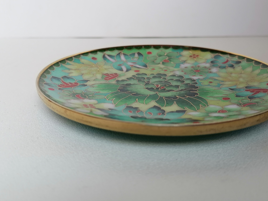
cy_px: 93
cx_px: 145
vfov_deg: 40.7
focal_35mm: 35
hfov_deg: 52.6
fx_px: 271
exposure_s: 1/50
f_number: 1.8
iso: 80
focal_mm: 4.75
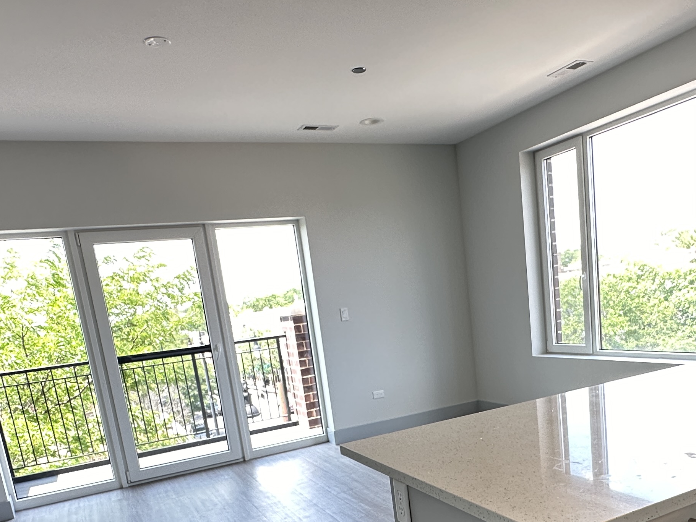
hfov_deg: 58.0
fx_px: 623
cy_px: 423
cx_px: 408
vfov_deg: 43.2
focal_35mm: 31
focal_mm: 2.22
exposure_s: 1/60
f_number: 2.2
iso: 160
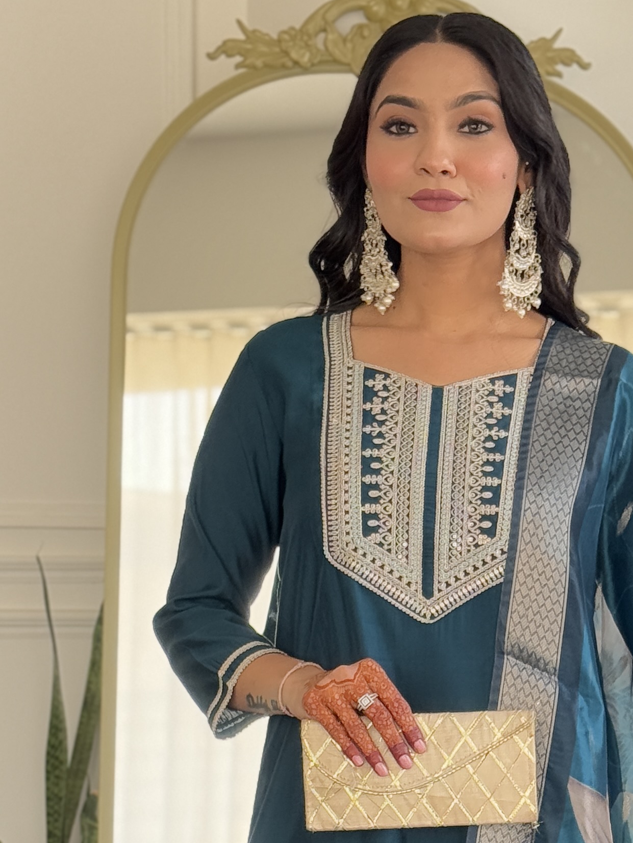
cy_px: 936
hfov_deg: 12.6
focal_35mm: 117
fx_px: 2852
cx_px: 453
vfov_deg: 16.3
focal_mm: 6.76
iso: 160
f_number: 1.78
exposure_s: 1/74
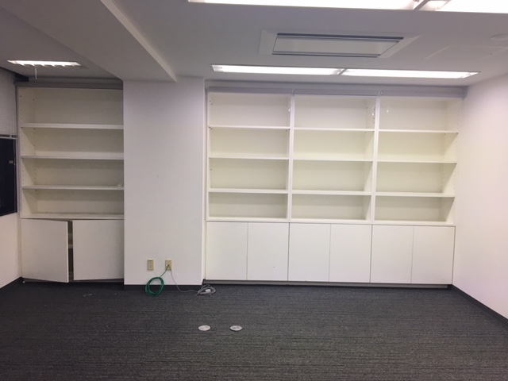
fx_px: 426
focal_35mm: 29
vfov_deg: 48.2
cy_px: 190
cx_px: 254
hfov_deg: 61.7
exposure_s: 1/30
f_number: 2.2
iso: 25
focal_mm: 4.15
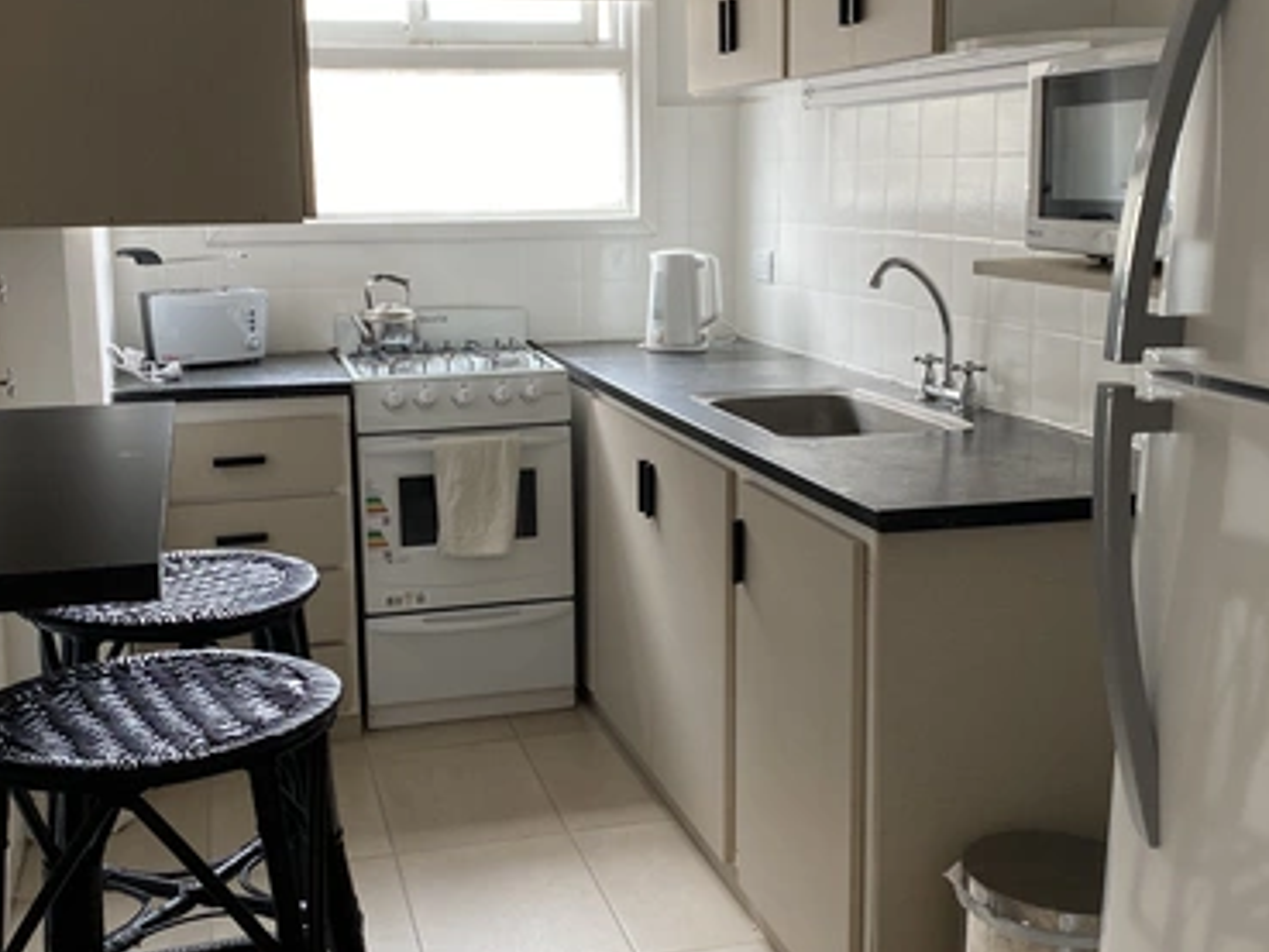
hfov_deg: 58.3
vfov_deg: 45.5
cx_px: 598
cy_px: 467
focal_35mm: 31
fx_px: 1137
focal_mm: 4.25
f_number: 1.8
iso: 80
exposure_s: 1/121
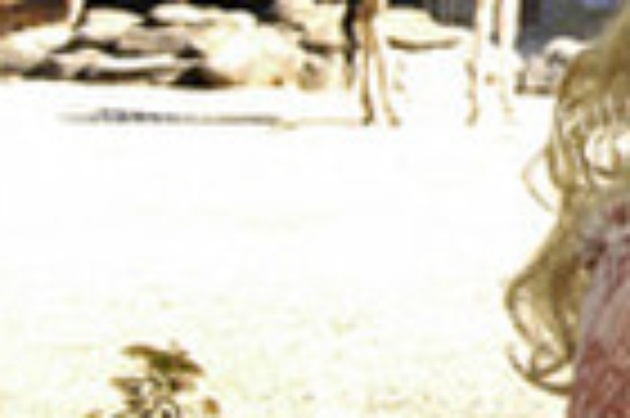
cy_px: 27
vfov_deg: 11.7
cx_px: 925
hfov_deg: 16.2
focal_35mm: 116
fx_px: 2028
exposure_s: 1/100
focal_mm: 24
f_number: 7.1
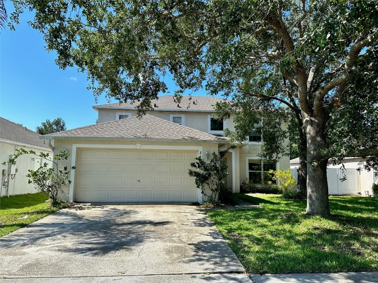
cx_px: 189
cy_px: 142
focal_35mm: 24
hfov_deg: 71.6
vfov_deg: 56.8
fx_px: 262
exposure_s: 1/2410
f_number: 1.78
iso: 80
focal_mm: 6.86
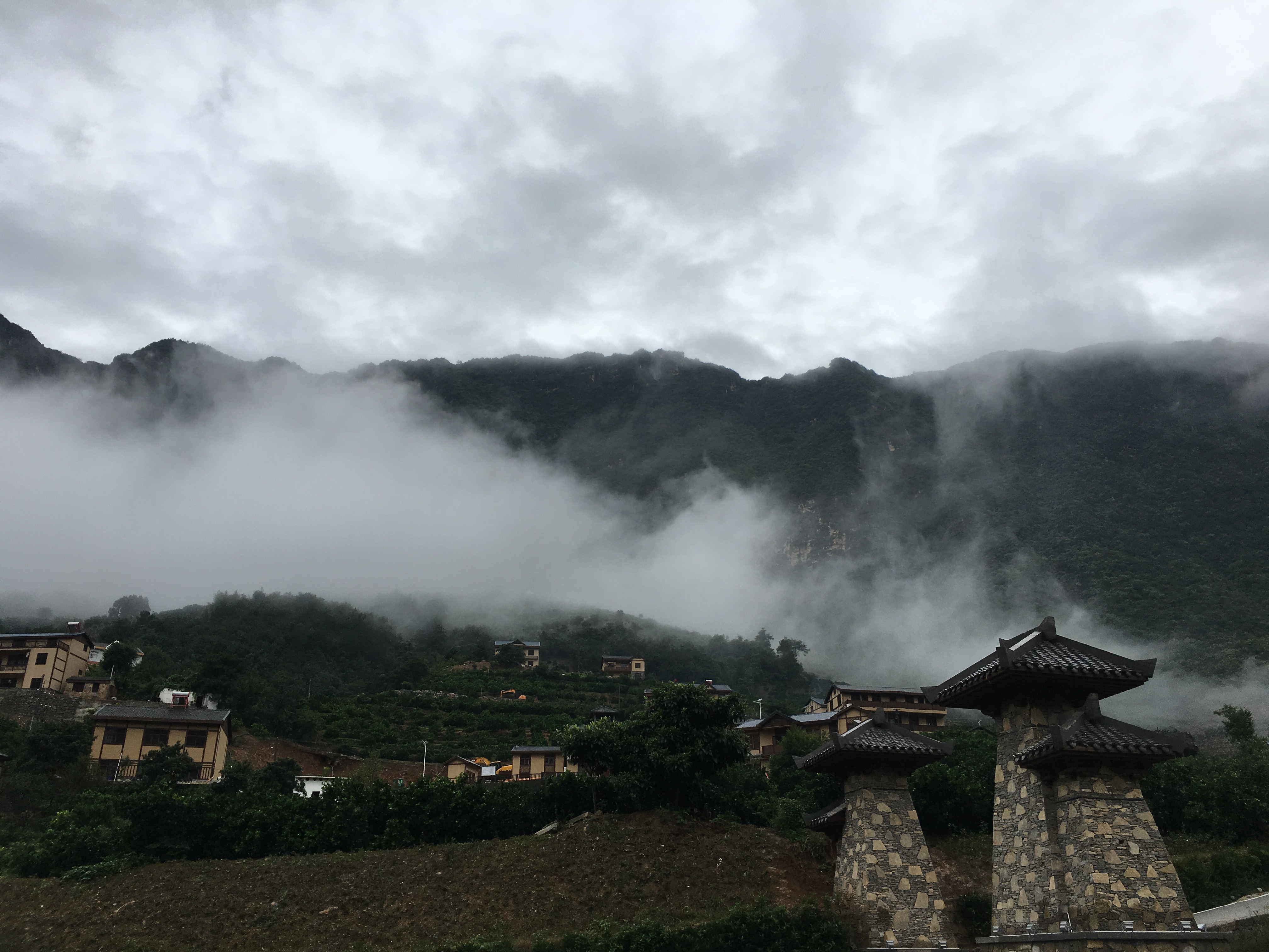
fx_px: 1063
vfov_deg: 48.2
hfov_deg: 61.7
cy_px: 476
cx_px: 634
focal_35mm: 29
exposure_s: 1/452
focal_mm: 4.15
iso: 25
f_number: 2.2
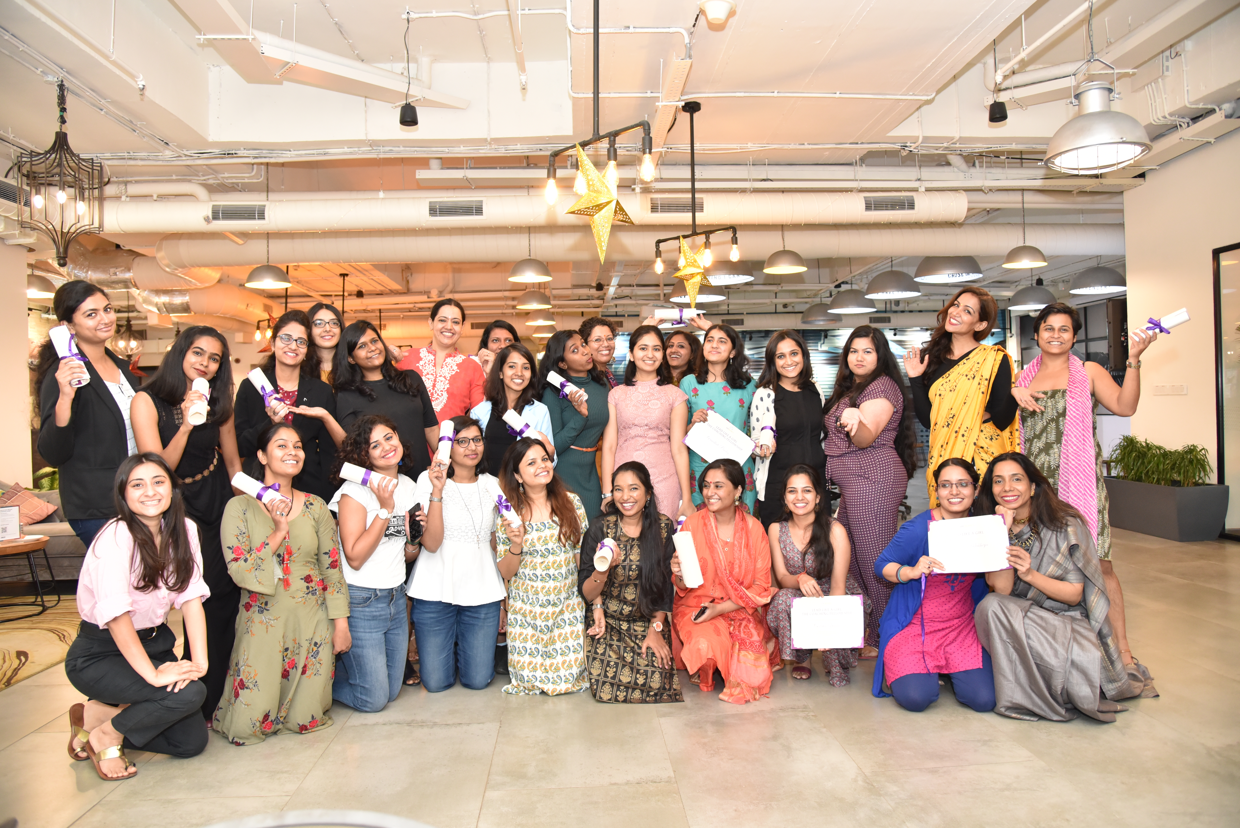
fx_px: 827
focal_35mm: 24
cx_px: 620
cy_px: 414
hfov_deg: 73.7
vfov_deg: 53.2
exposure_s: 1/60
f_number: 4
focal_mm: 24
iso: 2000
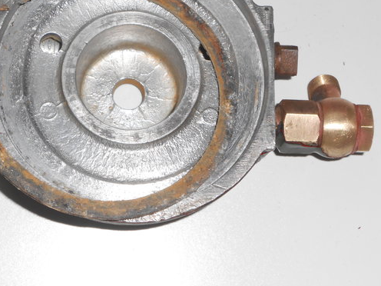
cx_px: 124
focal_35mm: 89
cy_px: 93
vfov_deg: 16.6
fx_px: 980
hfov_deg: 21.9
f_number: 5.6
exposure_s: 1/60
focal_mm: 11.3
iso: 80
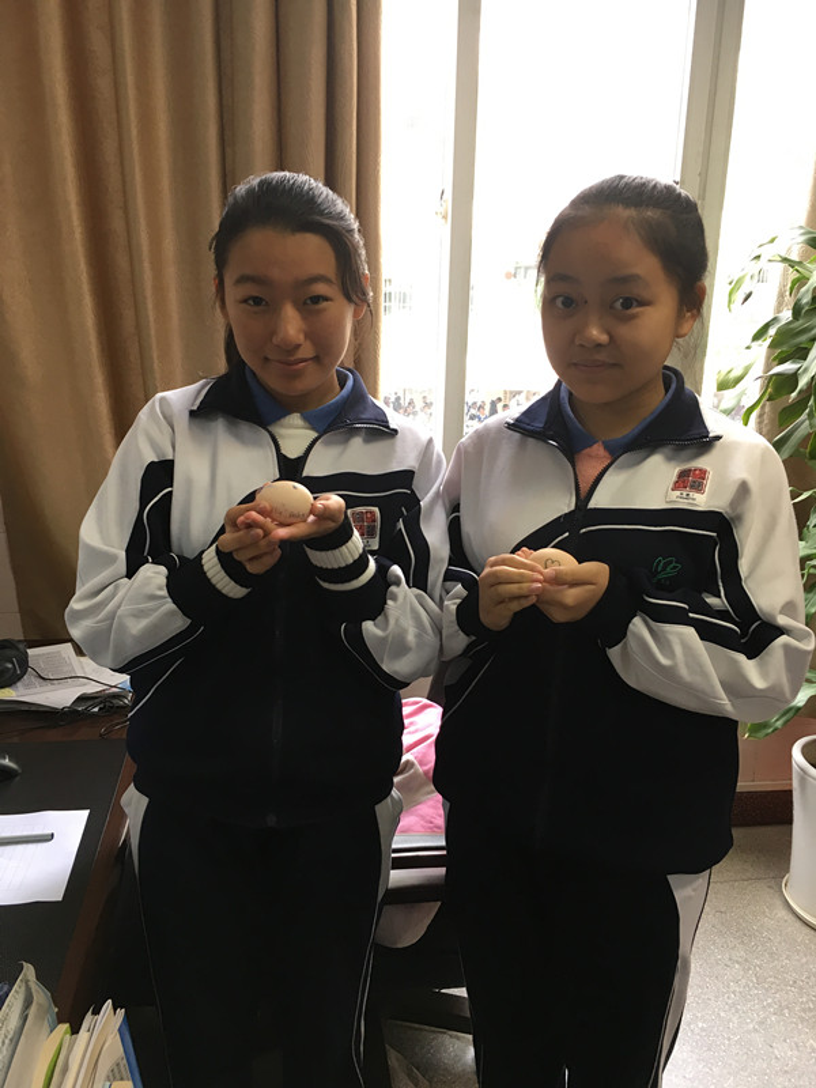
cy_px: 544
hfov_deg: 48.2
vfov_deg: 61.7
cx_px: 408
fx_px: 911
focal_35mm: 29
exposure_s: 1/33
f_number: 2.2
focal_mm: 4.15
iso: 80
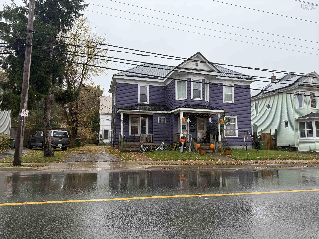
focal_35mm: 24
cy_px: 120
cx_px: 160
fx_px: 221
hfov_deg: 71.6
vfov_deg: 56.8
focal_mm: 6.76
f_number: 1.78
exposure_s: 1/1522
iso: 80
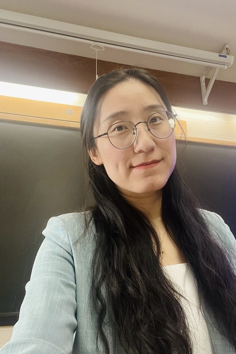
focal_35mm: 32
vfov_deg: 58.7
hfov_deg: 41.1
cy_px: 177
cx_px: 124
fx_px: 315
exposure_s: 1/60
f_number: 2.2
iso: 250
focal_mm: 2.71
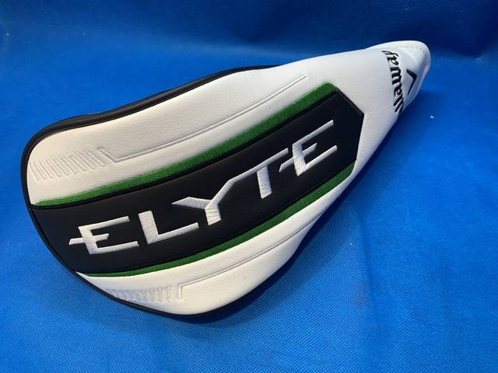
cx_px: 249
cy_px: 186
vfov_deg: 53.1
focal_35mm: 26
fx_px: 374
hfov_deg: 67.3
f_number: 1.8
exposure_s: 1/60
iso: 64
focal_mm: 4.25
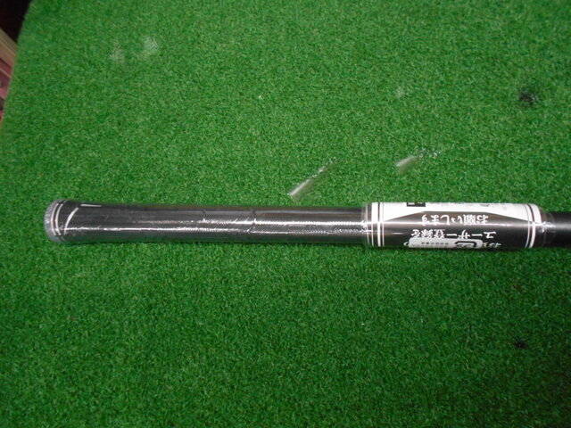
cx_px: 286
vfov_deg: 53.1
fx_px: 429
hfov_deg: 67.3
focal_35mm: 26
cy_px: 214
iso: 800
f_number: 3.2
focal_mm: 4.6
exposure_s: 1/60
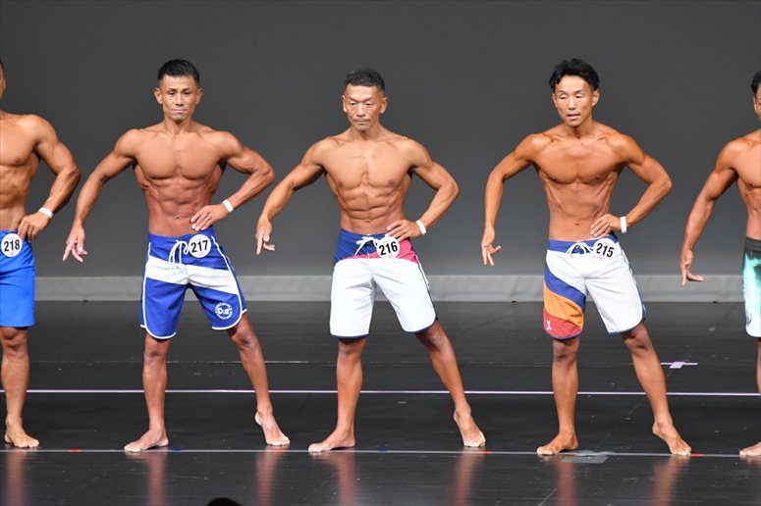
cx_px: 380
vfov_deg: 4.4
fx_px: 6656
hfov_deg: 6.5
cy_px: 253
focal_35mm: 315
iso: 5000
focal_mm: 210
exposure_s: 1/400
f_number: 5.6
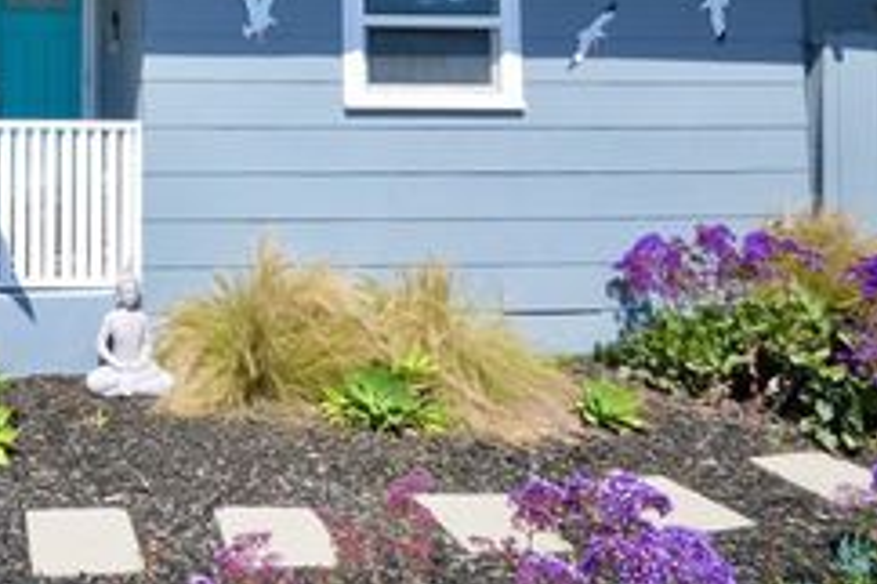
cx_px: 18
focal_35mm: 31
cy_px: 4
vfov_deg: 37.8
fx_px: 755
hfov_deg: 50.1
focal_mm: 10
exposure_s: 1/160
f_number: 16
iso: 400
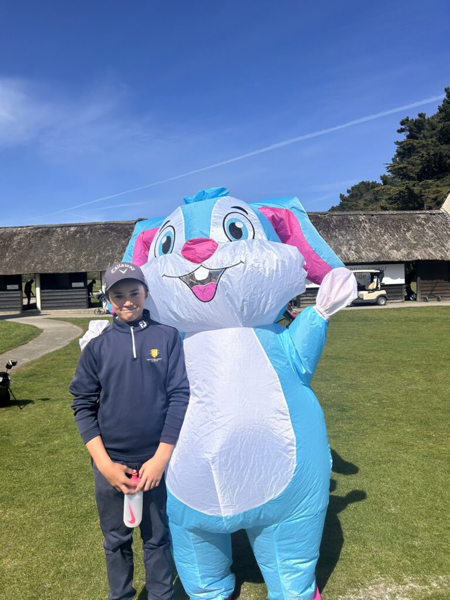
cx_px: 225
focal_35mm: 26
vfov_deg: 67.3
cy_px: 300
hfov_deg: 53.1
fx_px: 451
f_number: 1.5
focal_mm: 5.7
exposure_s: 1/6993
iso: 50
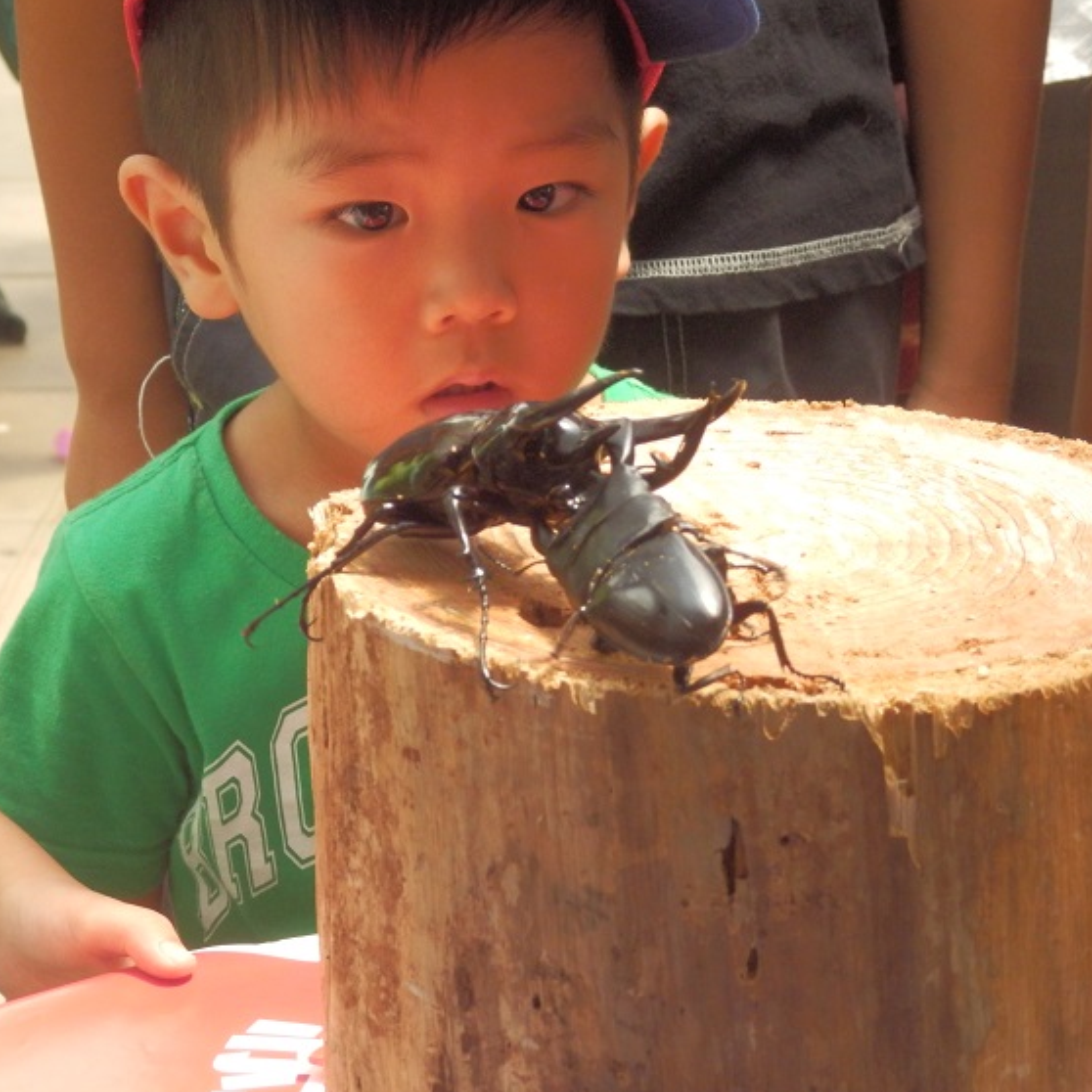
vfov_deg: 11.5
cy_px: 544
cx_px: 532
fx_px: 5425
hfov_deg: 11.5
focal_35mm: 152
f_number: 5.3
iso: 400
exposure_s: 1/160
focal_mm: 22.9
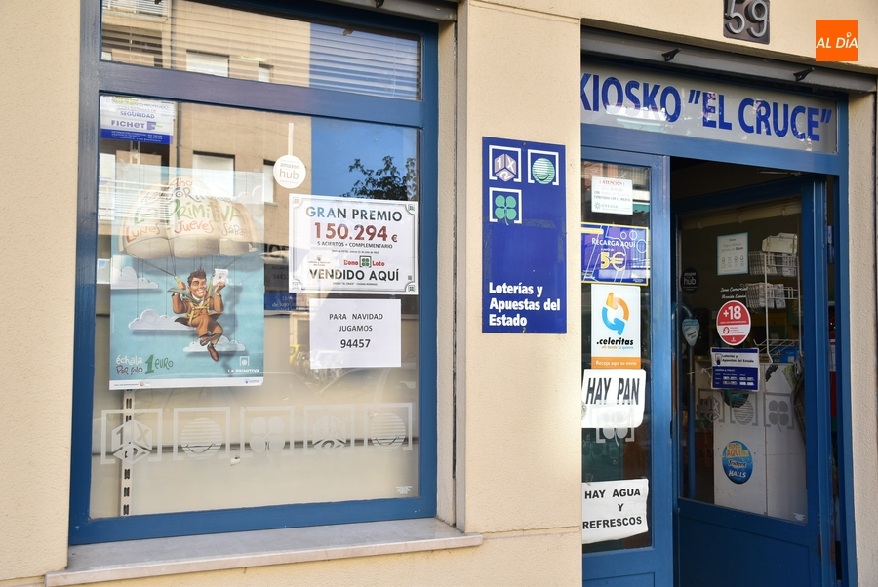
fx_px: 879
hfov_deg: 53.1
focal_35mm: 36
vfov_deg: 37.0
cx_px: 439
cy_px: 294
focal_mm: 24
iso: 100
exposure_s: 1/125
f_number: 3.8
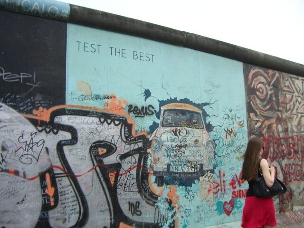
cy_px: 114
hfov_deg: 49.0
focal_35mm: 38
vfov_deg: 37.7
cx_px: 152
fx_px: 334
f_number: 2.7
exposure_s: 1/100
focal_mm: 6.2
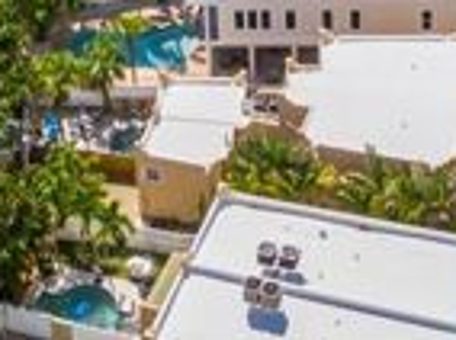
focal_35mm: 119
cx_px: 336
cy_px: -492
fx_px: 1565
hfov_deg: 16.5
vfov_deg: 10.6
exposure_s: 1/80
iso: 100
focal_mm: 12.29
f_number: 2.8
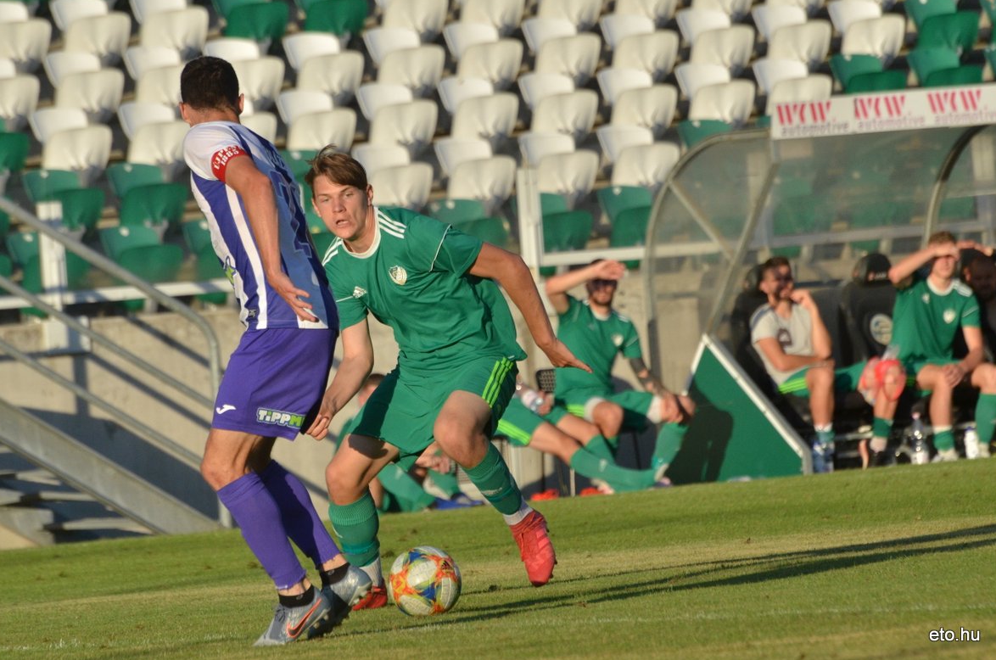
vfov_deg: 3.0
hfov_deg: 4.5
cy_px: 329
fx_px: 12702
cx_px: 495
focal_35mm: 460
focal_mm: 300
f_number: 7.1
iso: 1000
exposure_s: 1/3200
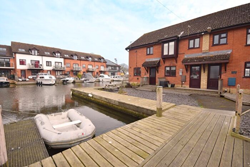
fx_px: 104
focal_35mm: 15
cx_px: 125
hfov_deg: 100.4
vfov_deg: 77.3
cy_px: 84
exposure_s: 1/160
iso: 100
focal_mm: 10
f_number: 6.3
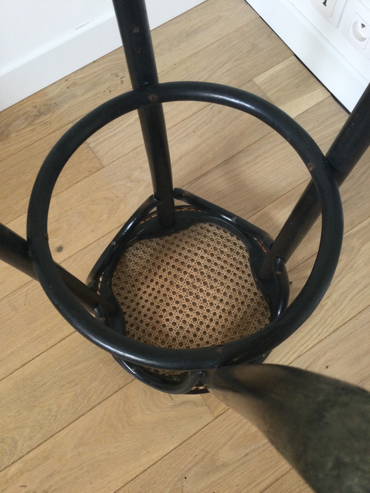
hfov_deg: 45.4
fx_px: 442
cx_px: 185
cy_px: 246
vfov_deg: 58.4
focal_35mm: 31
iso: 125
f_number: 2.4
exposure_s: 1/33
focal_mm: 3.3
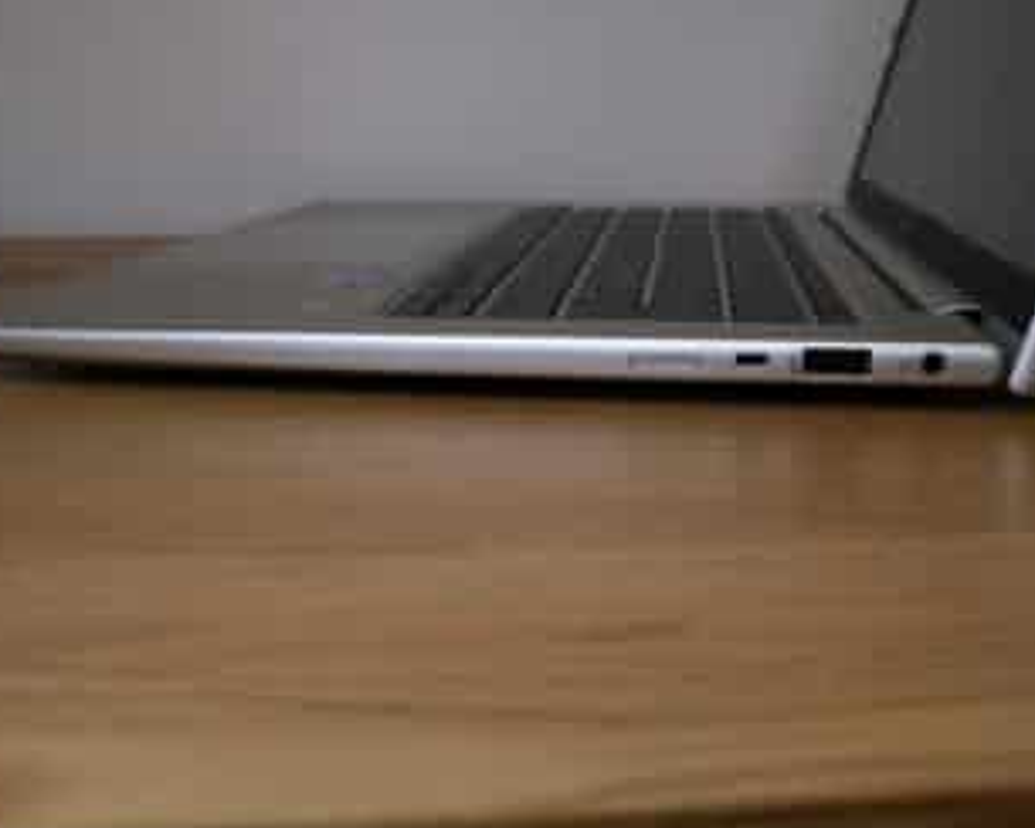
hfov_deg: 43.8
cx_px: 557
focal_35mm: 42
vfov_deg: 35.7
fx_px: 1287
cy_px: 431
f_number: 8
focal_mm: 23.4
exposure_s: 1/34
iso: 500
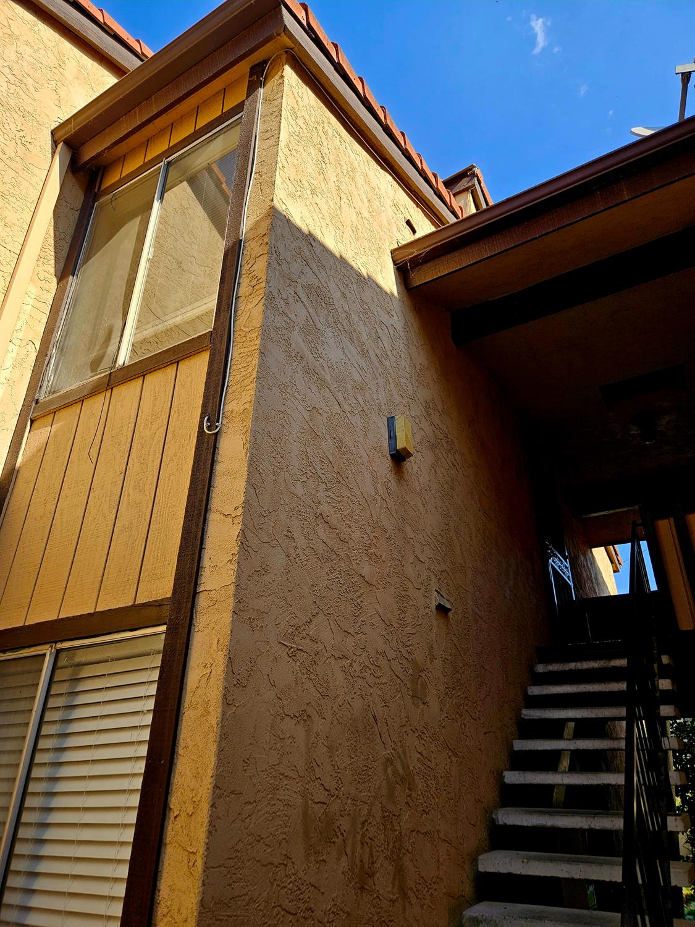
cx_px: 348
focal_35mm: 23
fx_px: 616
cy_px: 464
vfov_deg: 73.9
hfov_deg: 58.9
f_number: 1.8
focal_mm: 5.4
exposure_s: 1/588
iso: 25
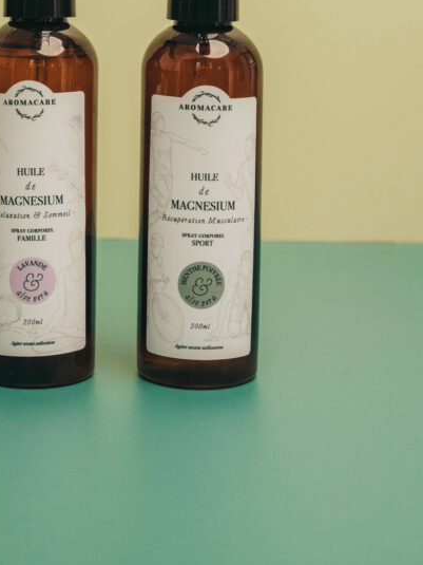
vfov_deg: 20.8
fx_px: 1500
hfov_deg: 16.0
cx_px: 133
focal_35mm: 92
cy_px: 45
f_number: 8
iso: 1250
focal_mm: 50
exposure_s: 1/200
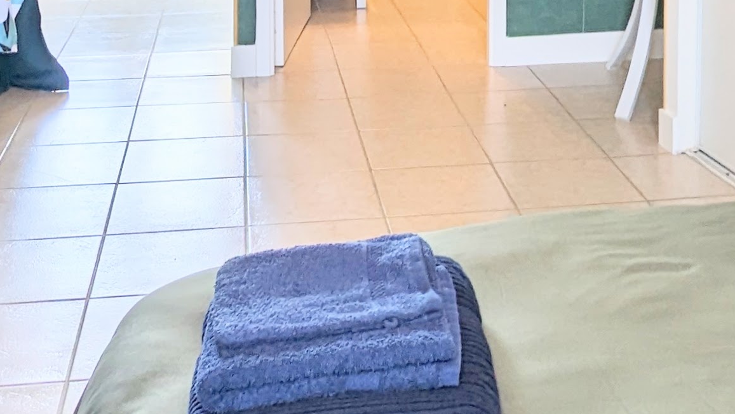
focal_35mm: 61
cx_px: 429
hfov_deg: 34.3
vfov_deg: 17.9
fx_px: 1189
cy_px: -178
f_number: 2.2
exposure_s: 1/124
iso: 65
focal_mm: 2.35
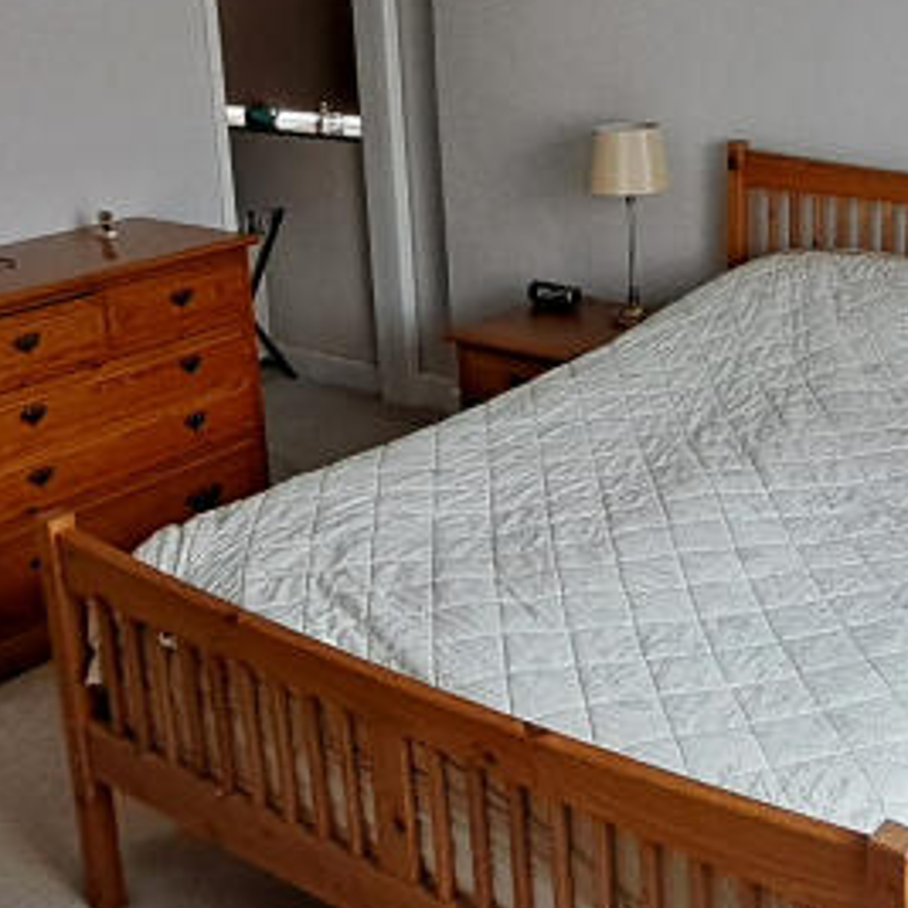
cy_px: 252
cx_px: 619
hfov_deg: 37.8
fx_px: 1306
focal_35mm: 44
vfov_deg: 37.6
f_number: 2.2
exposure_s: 1/50
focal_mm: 1.74
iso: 100
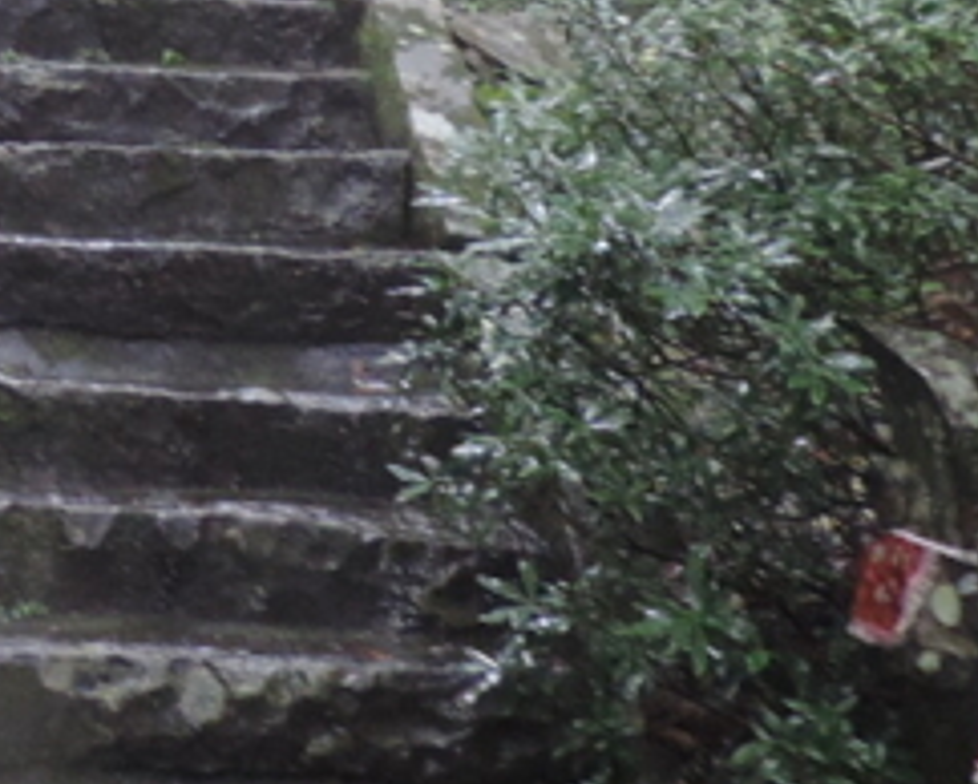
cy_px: -255
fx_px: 2868
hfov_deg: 18.1
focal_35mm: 99
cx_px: -287
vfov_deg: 14.8
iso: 400
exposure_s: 1/13
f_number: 3
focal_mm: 4.3
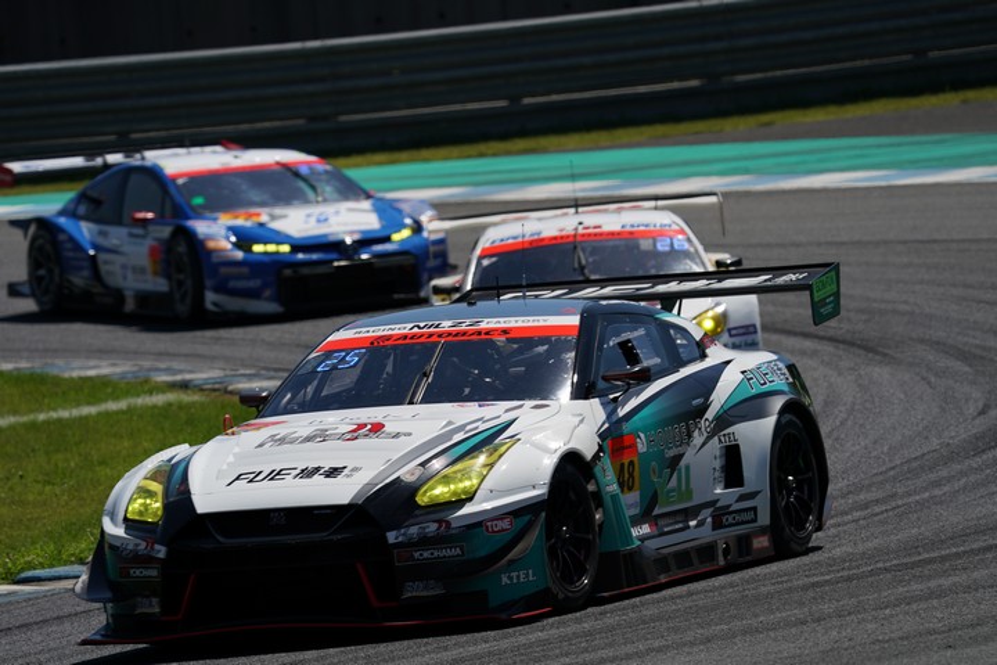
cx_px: 498
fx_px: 9858
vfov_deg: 3.9
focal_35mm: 356
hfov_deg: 5.8
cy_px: 332
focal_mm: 356
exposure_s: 1/800
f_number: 7.1
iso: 100
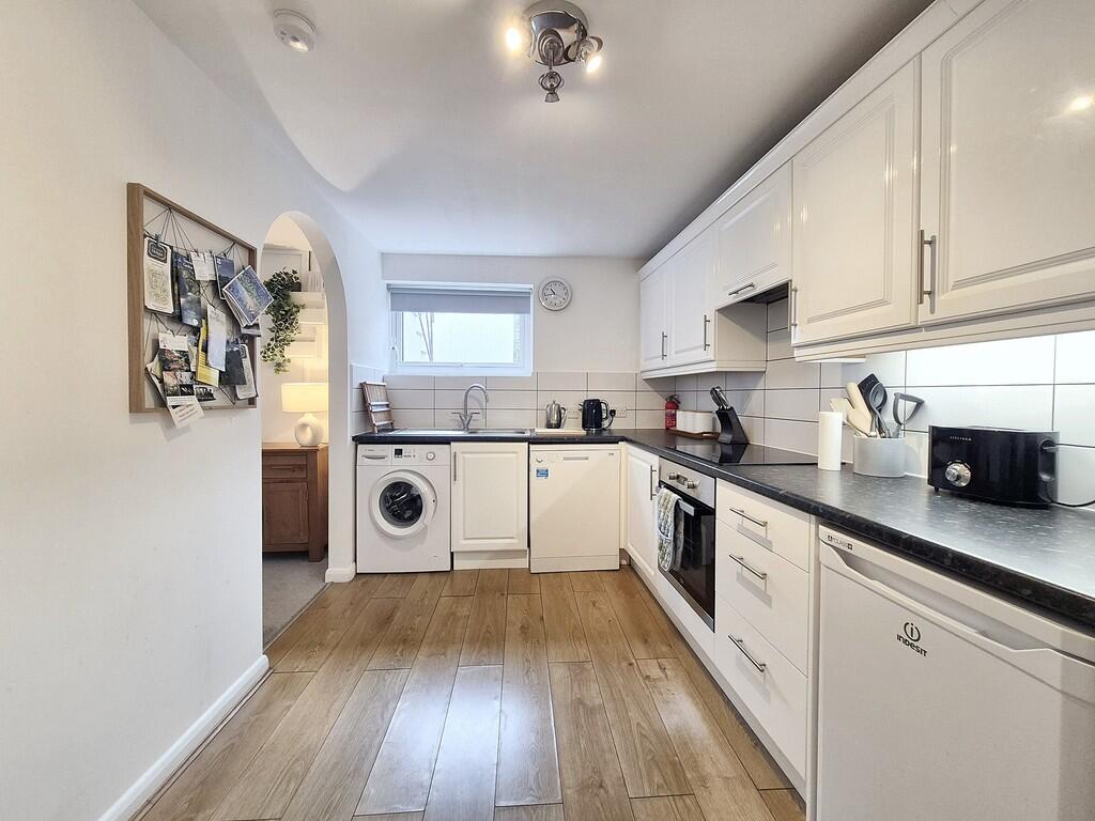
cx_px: 548
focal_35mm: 13
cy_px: 410
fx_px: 411
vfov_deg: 89.9
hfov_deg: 106.2
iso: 64
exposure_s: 1/50
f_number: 2.2
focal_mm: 1.7
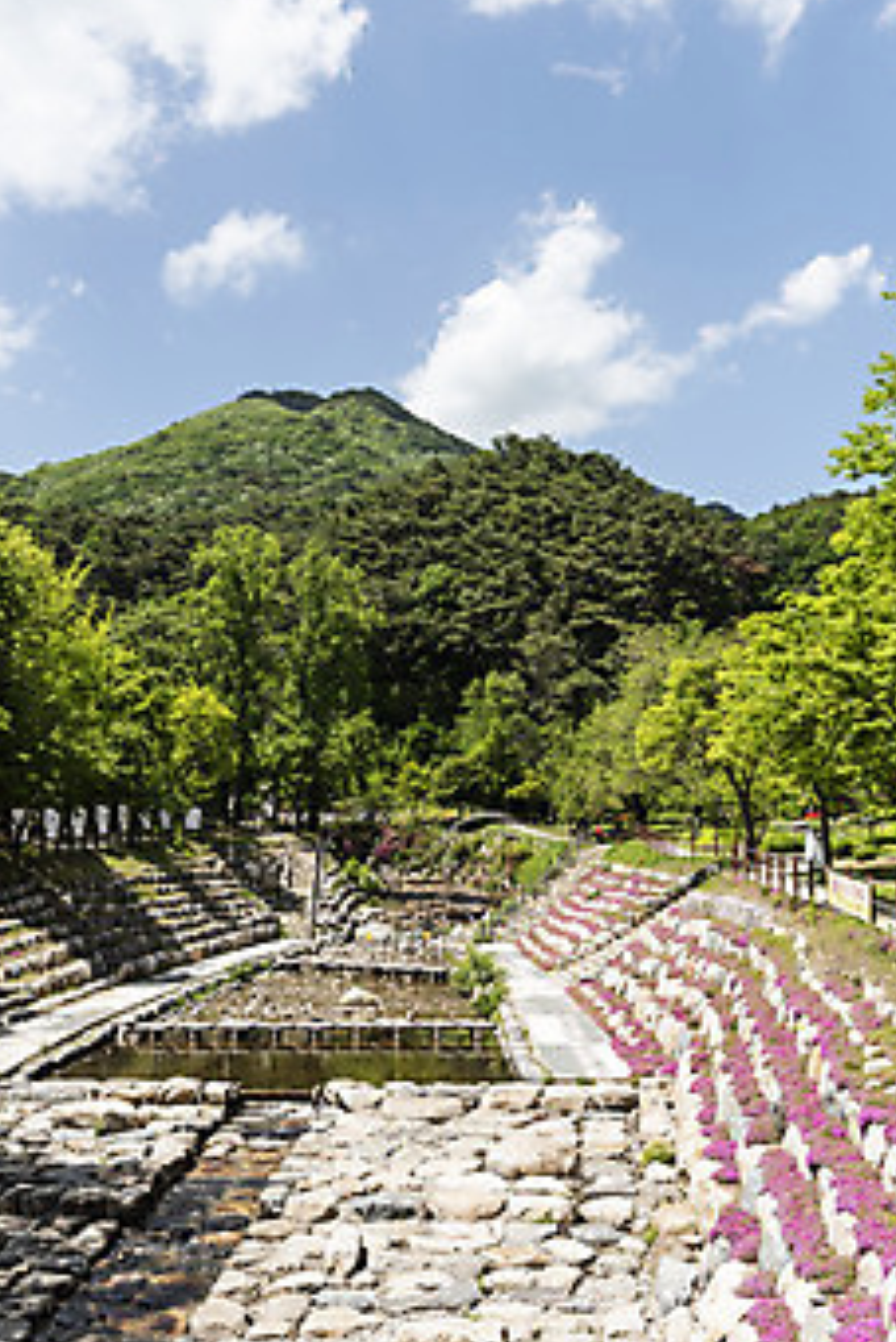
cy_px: 667
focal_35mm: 40
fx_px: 1492
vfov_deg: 48.4
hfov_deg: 33.4
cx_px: 428
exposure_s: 1/4000
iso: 500
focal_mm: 34
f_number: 5
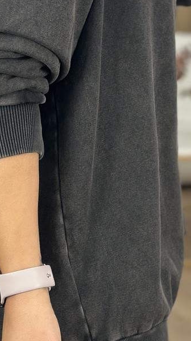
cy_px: 140
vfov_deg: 15.3
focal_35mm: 140
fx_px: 1262
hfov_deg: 8.7
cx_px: 119
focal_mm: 6.86
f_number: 1.78
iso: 64
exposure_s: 1/100
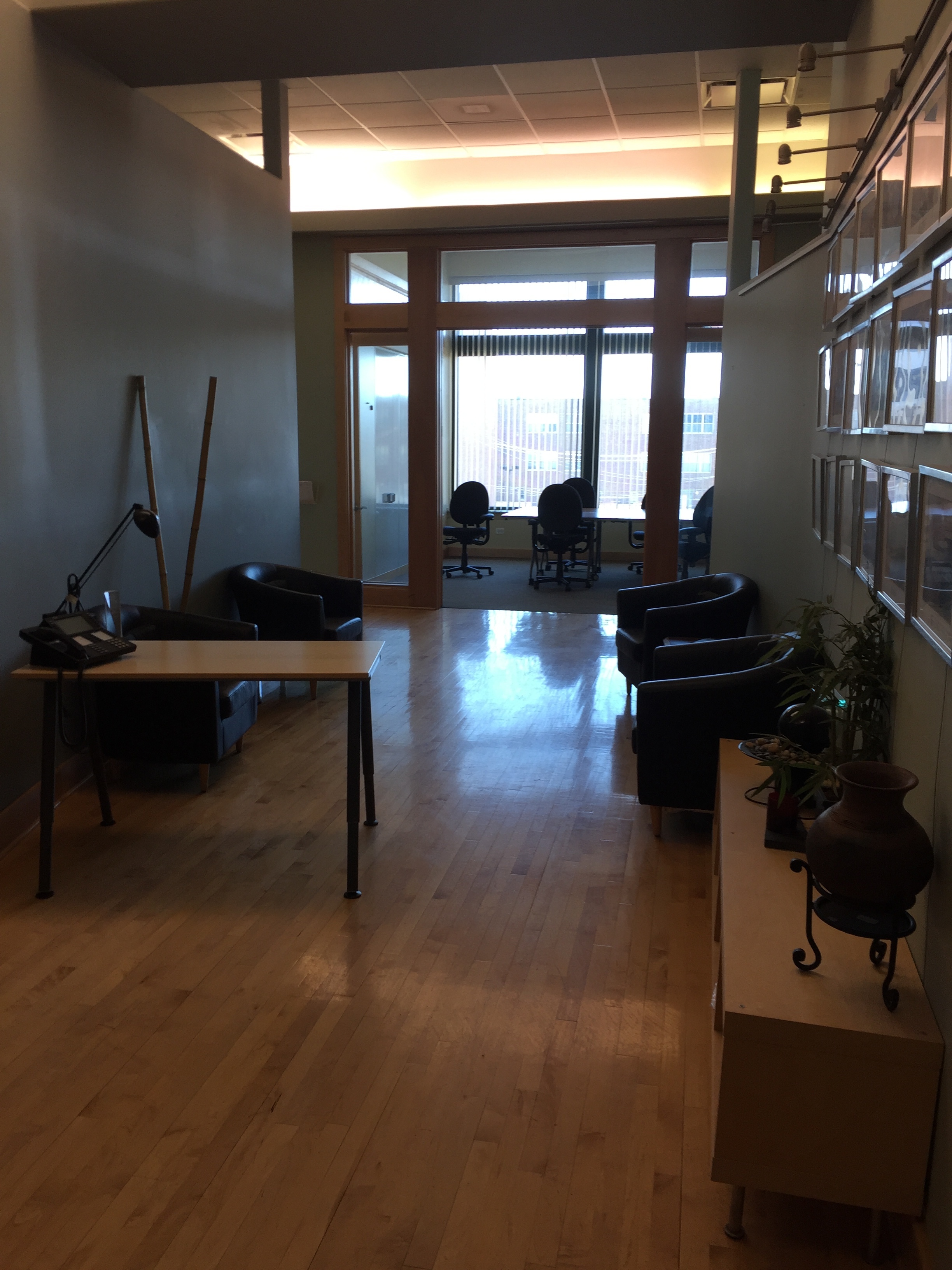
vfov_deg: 61.7
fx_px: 1063
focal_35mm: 29
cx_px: 476
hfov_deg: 48.2
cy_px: 635
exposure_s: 1/40
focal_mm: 4.15
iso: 40
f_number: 2.2
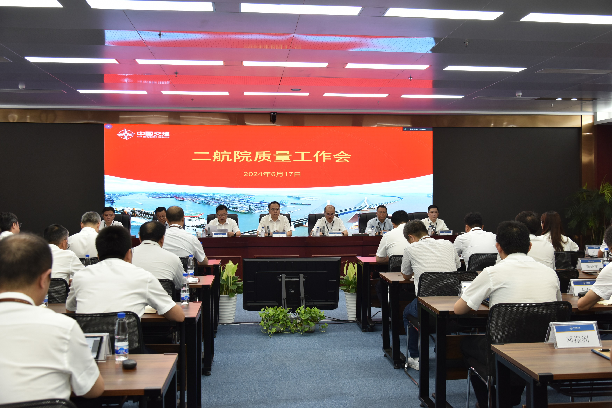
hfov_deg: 54.4
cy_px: 204
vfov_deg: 37.8
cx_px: 306
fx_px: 595
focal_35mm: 35
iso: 640
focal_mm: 35
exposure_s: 1/80
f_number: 4.5
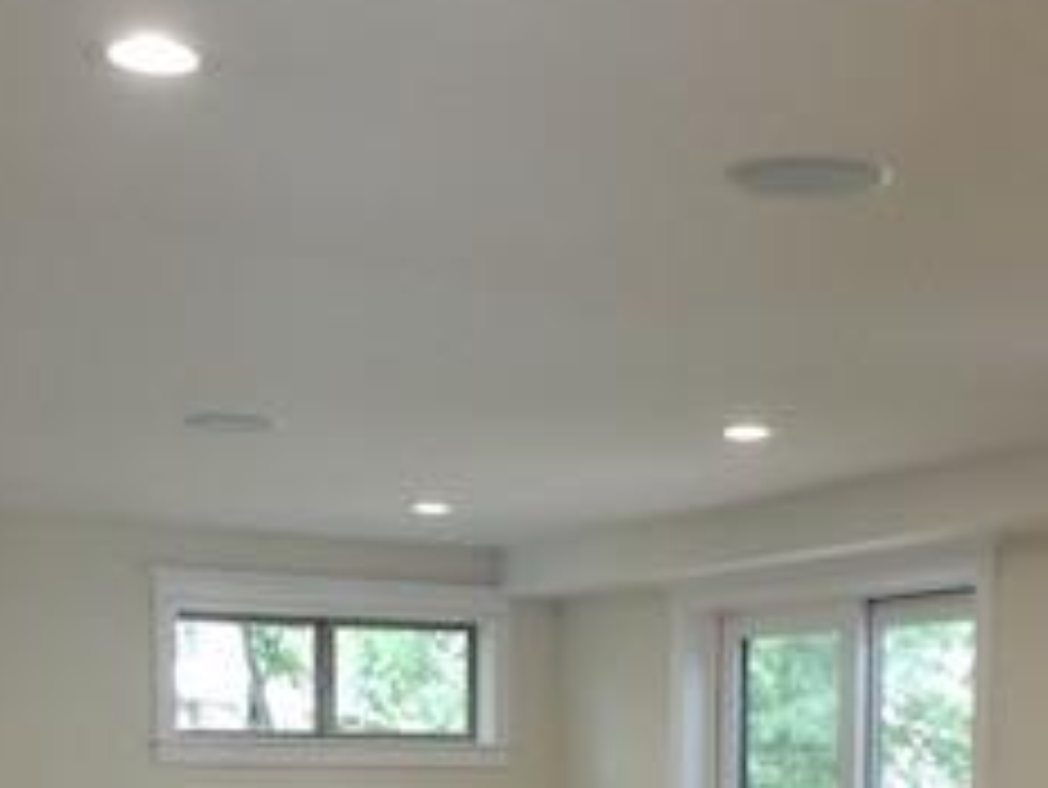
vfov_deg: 20.8
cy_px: 941
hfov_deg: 29.3
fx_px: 1999
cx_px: 616
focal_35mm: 66
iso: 125
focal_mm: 4.3
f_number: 3
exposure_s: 1/30
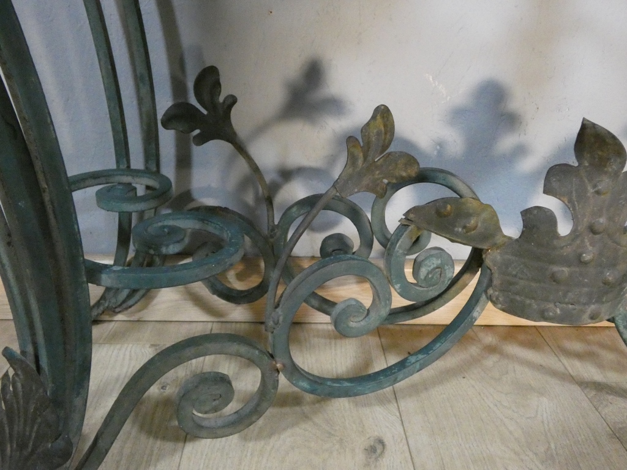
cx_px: 314
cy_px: 235
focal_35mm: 31
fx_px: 562
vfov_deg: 45.4
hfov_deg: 58.4
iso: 2000
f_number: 3.3
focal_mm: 5.5
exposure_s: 1/125
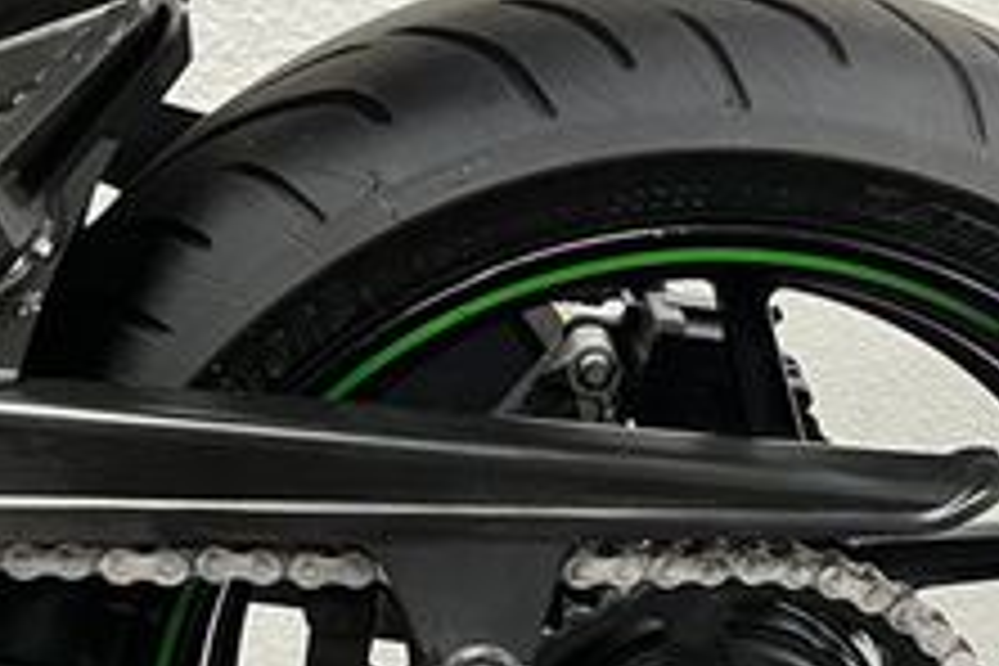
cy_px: 711
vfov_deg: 17.0
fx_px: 2164
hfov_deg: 25.6
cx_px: 788
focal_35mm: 78
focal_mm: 5.1
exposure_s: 1/50
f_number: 1.6
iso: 250
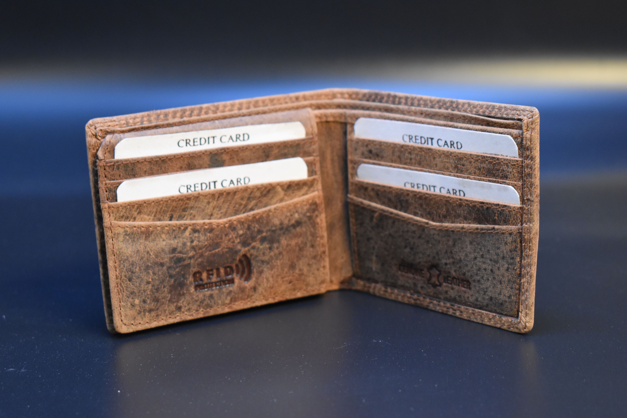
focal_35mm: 72
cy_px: 209
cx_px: 314
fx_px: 1254
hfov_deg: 28.1
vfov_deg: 18.9
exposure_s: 1/60
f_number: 5.3
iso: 2200
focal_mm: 48
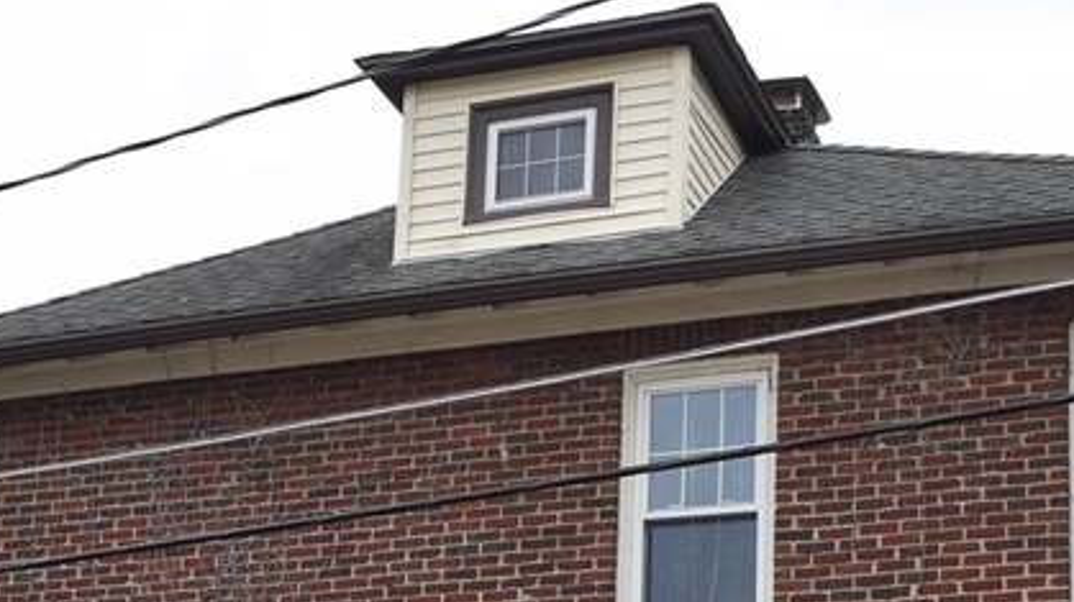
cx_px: 392
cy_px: 804
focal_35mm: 100
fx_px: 2846
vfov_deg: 11.7
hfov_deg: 21.3
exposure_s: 1/200
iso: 100
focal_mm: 26
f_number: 8
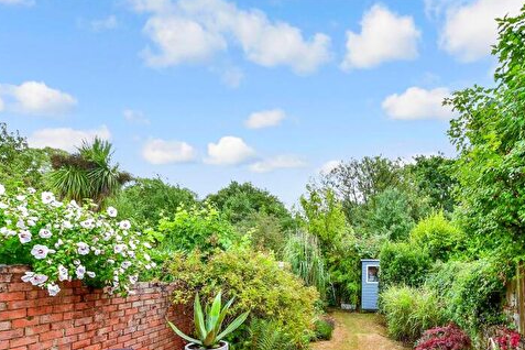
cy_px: 254
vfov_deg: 55.0
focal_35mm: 22
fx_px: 321
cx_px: 325
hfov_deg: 77.3
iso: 400
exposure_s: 1/200
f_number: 8
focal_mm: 10
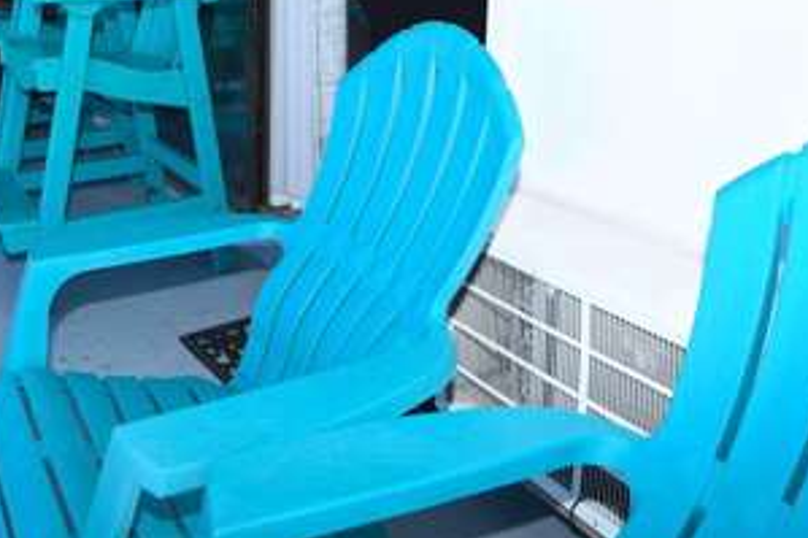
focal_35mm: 36
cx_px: 305
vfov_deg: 33.8
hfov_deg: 52.6
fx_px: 808
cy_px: 8
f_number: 7.1
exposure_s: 1/80
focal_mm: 14
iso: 64
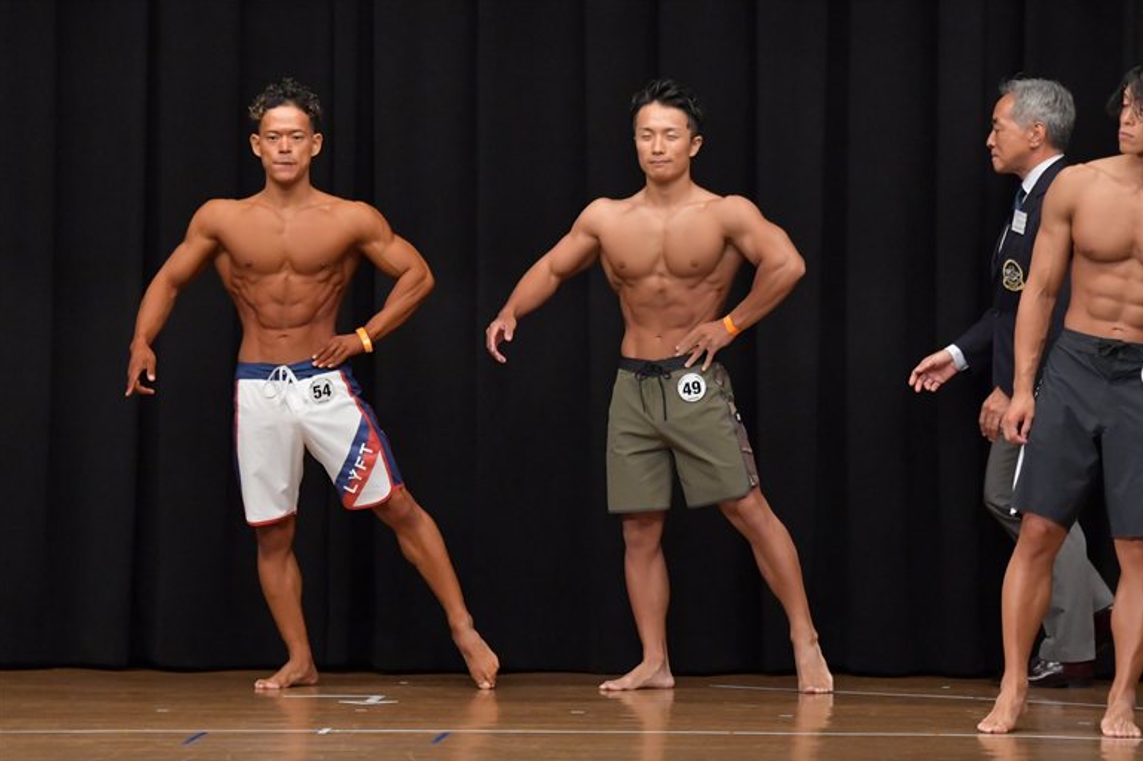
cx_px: 574
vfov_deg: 5.3
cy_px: 382
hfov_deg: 8.0
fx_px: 8156
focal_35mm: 257
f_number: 5.6
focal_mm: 170
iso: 6400
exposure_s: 1/400
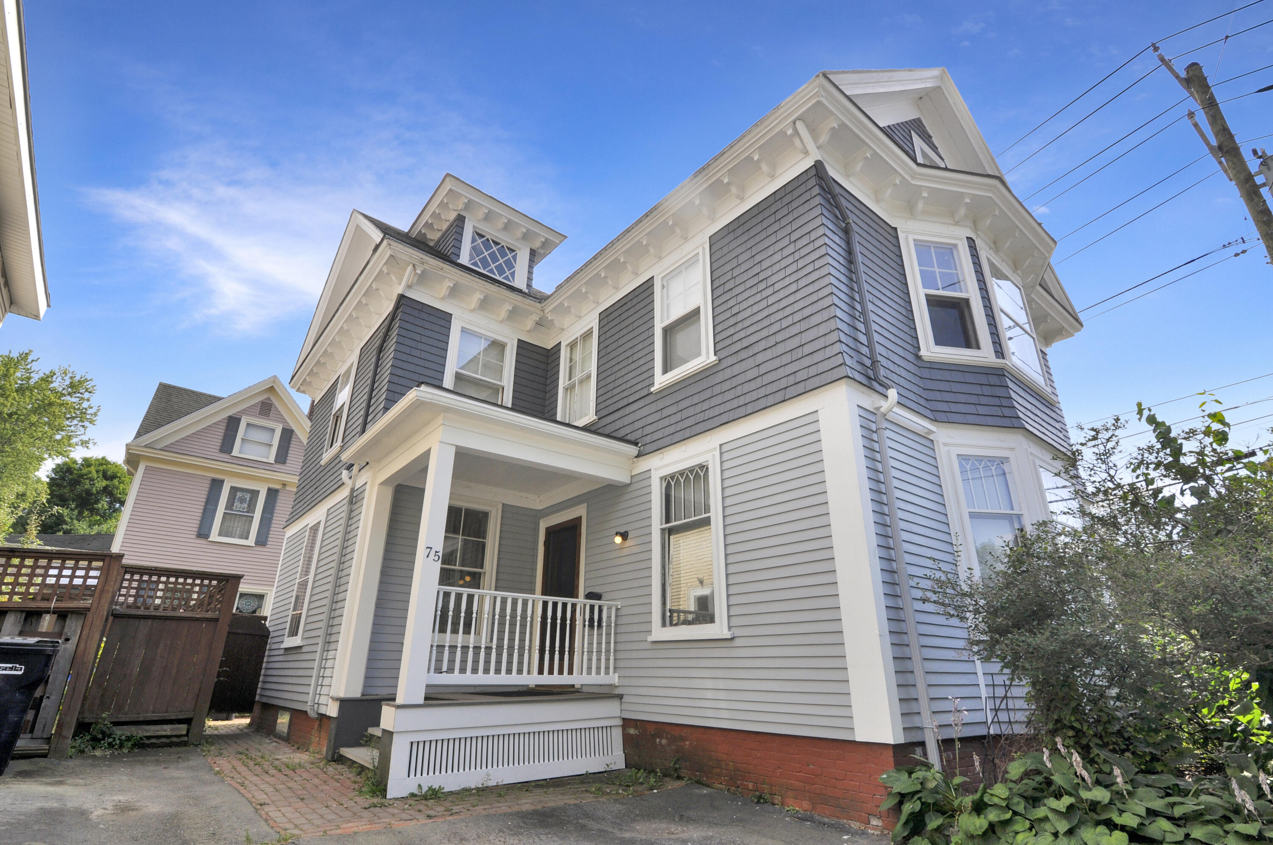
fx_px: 583
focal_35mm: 16
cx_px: 636
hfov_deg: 95.1
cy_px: 422
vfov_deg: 71.9
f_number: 9
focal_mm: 11
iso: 200
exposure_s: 1/320
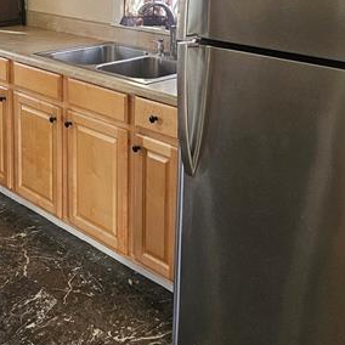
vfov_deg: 29.7
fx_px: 620
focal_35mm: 55
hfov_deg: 30.5
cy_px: 32
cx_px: 84
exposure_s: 1/170
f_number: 1.8
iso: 400
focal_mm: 5.4
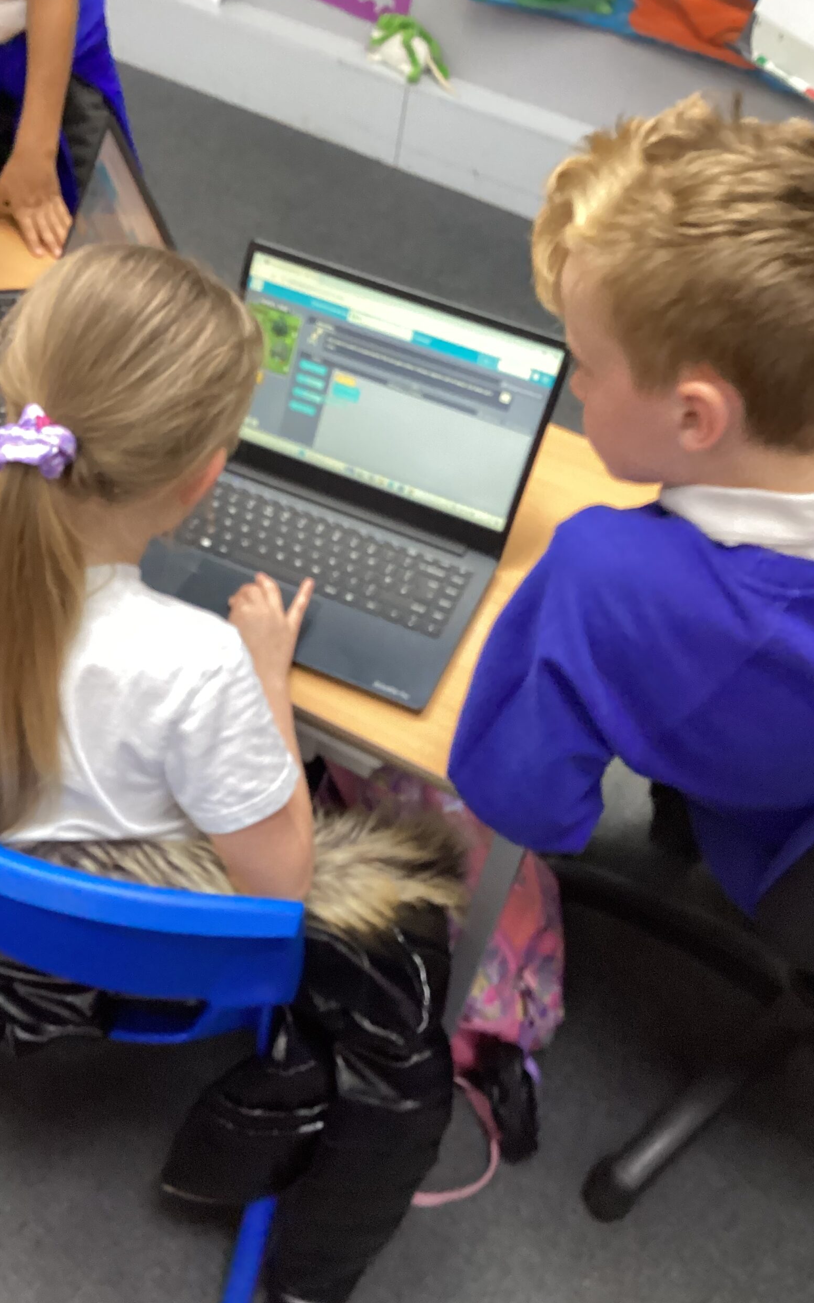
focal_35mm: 34
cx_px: 319
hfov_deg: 37.1
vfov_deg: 56.7
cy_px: 650
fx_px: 1207
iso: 200
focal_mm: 3.3
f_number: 2.4
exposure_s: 1/50
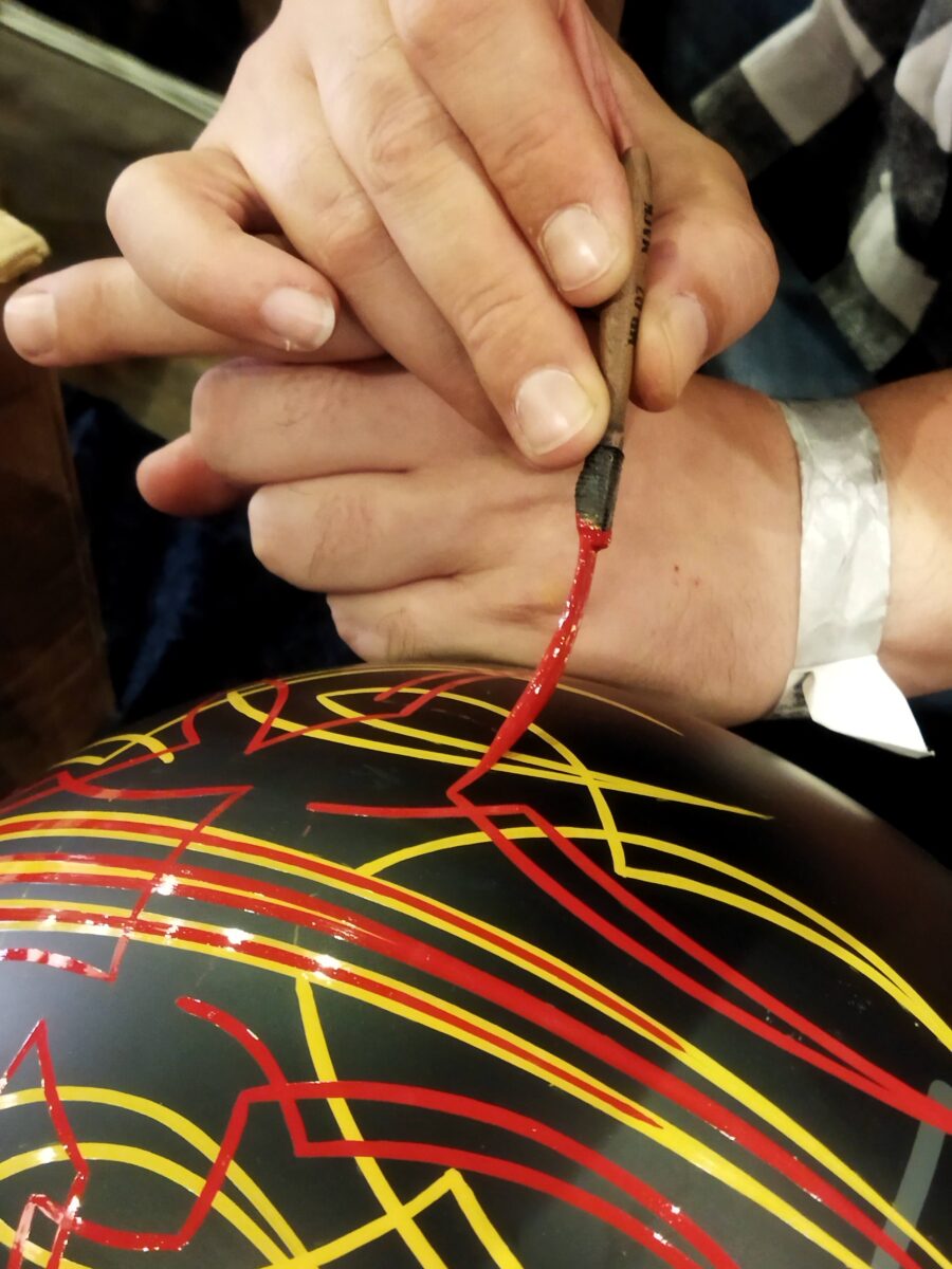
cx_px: 476
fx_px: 990
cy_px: 634
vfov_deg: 65.3
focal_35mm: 27
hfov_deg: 51.4
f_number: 1.79
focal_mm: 4.71
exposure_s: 1/25
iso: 741
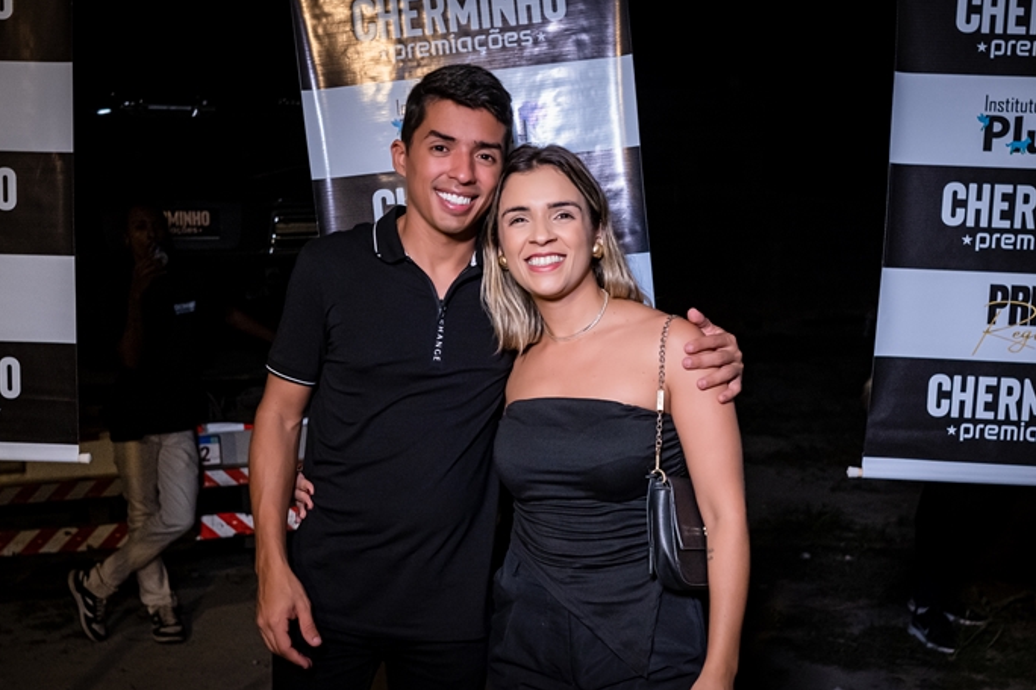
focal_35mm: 39
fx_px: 1122
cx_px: 502
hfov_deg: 49.5
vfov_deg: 34.2
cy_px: 363
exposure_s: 1/400
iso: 2000
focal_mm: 24
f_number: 2.8
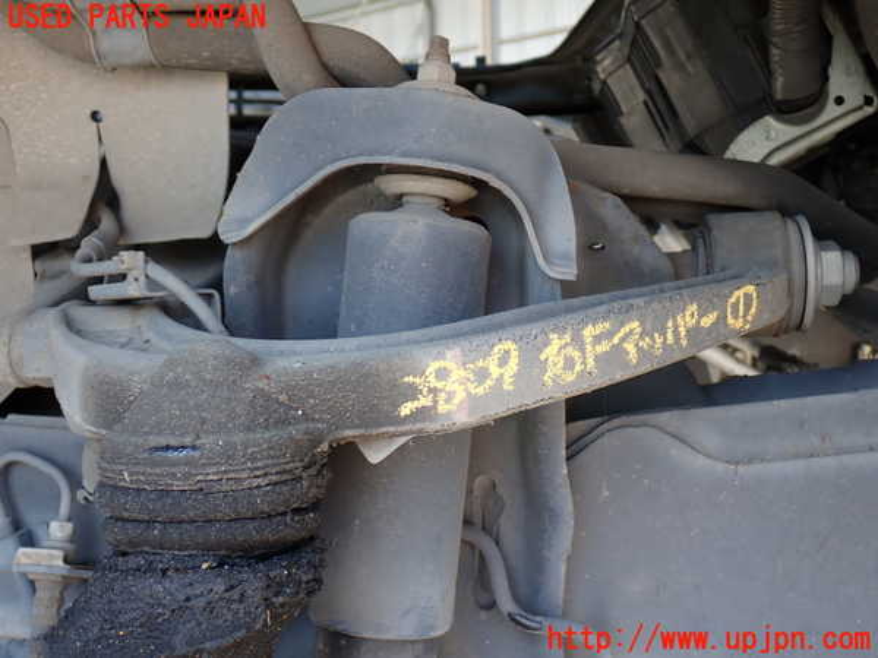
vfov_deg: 37.7
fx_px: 964
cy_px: 329
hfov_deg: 49.0
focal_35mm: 38
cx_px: 439
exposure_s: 1/80
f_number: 2.7
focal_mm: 6.83
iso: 100
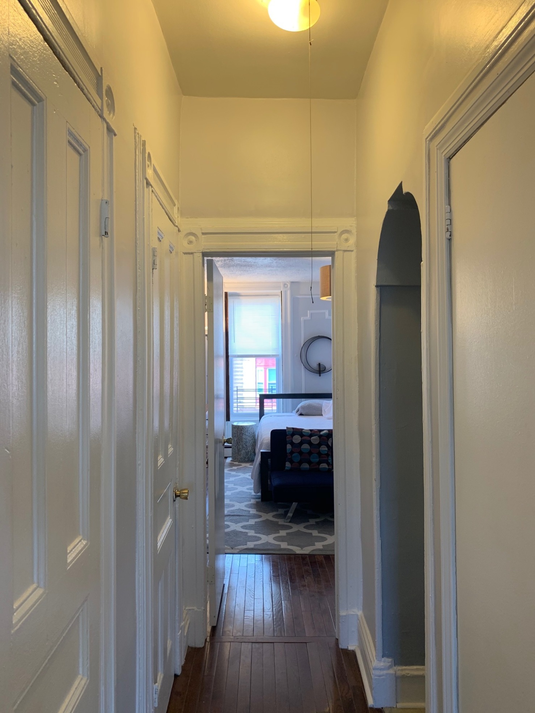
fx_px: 536
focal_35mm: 26
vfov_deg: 67.3
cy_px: 356
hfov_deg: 53.1
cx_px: 268
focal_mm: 4.25
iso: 64
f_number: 1.8
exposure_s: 1/60
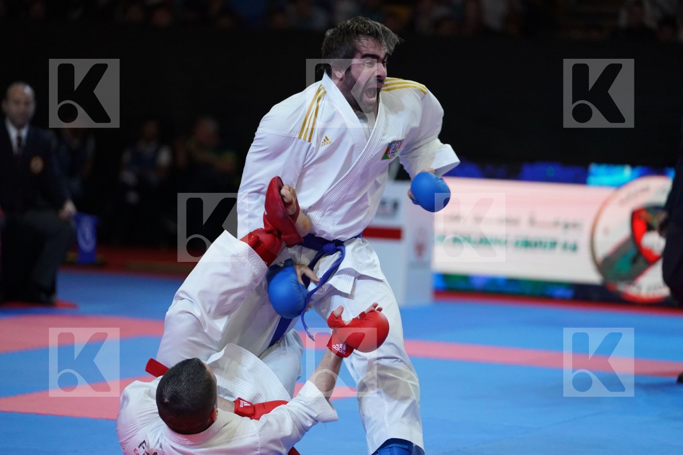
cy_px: 228
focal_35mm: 147
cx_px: 342
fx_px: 2789
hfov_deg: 14.0
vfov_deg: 9.3
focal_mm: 147
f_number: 2.8
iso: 5000
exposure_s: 1/1000
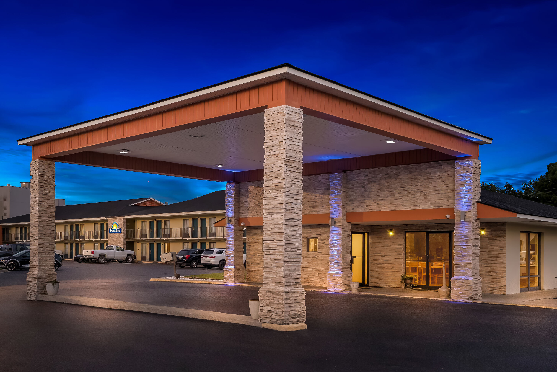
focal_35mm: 35
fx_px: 542
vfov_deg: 37.9
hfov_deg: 54.4
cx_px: 278
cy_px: 186
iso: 6400
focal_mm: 35
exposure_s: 1/60
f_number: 8
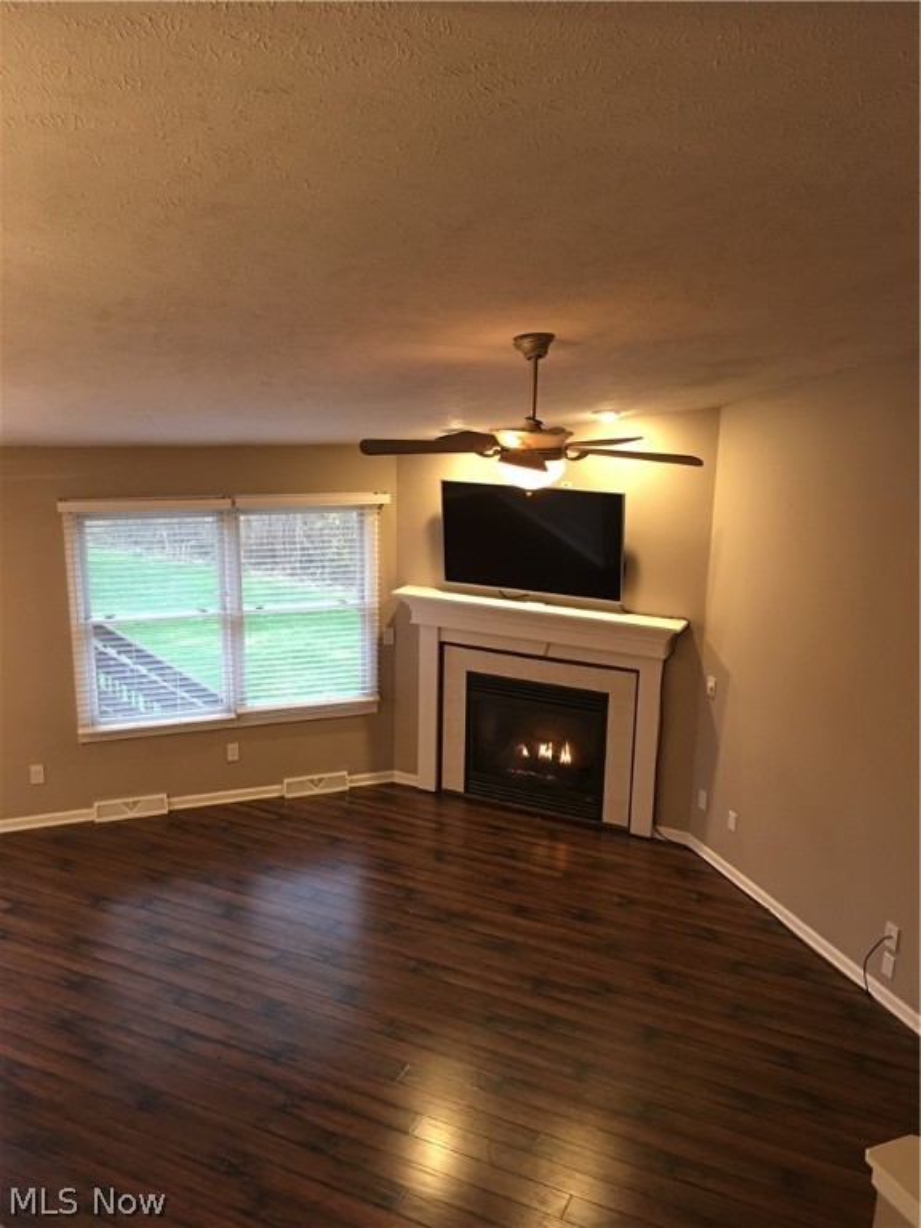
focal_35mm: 29
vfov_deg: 61.7
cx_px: 460
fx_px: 1029
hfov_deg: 48.2
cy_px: 614
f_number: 2.2
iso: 64
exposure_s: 1/15
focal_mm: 4.15
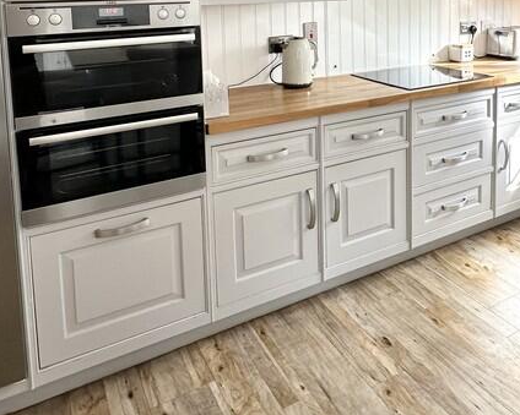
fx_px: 508
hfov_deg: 53.6
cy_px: 34
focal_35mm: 33
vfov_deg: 40.8
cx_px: 327
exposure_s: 1/99
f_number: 2.2
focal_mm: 2.22
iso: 125
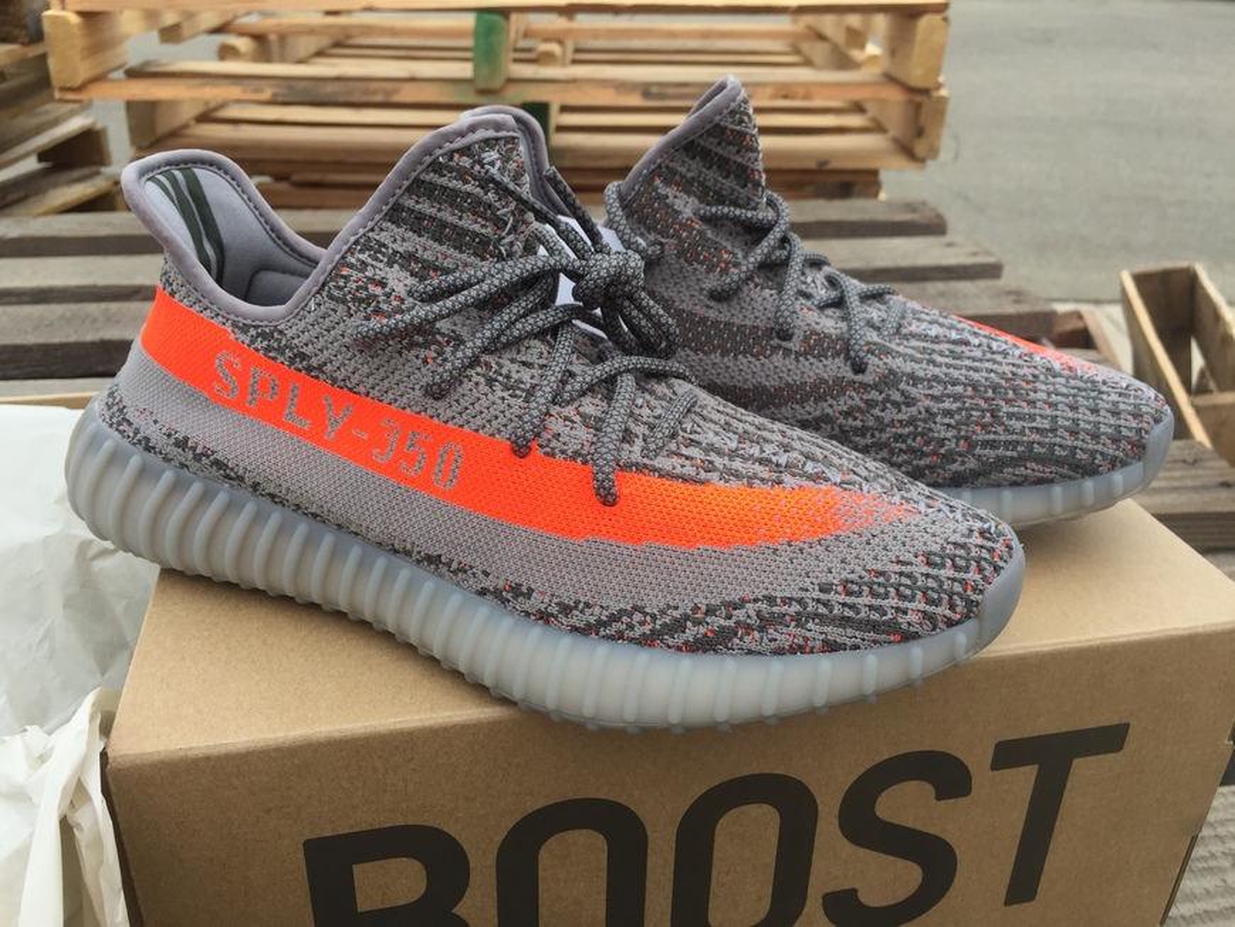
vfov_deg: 48.2
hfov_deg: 61.6
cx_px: 618
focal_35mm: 29
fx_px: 1035
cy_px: 464
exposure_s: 1/403
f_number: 2.2
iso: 32
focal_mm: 4.15
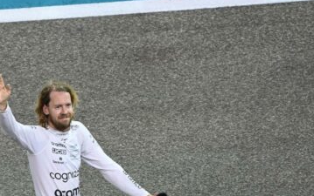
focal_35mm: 719
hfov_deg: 2.9
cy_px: 211
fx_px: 6158
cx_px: 56
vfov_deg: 1.8
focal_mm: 330
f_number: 5.6
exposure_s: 1/250
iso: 2500
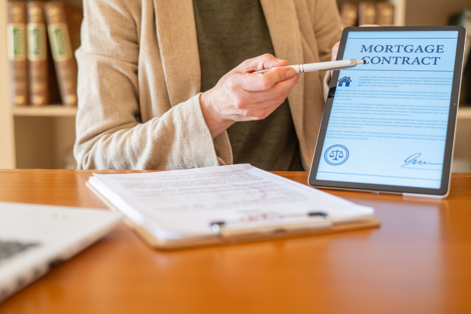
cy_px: 157
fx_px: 654
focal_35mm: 50
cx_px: 236
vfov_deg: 27.0
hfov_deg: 39.6
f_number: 2.8
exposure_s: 1/80
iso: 500
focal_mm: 50
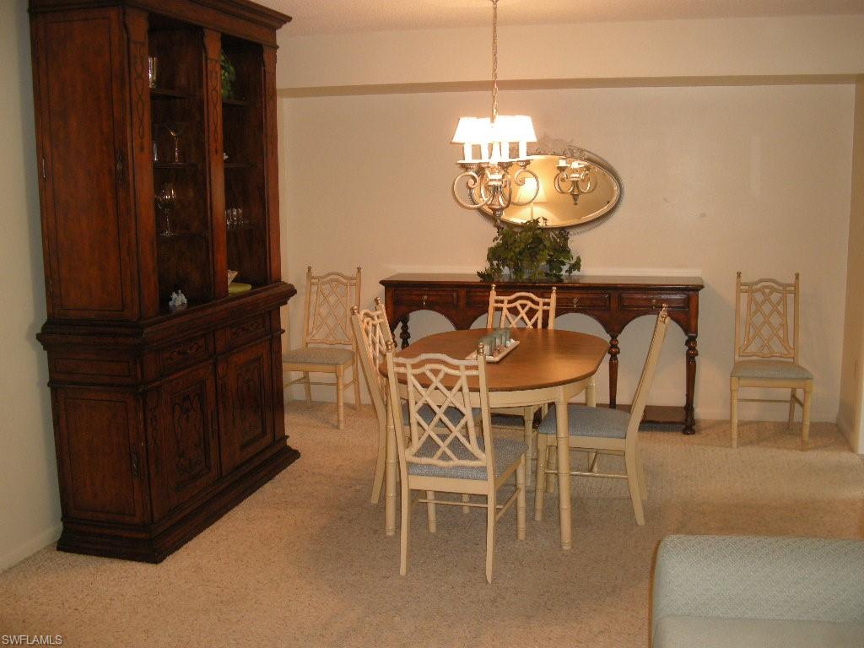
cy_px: 324
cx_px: 432
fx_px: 924
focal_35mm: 37
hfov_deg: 50.1
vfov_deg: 38.7
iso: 241
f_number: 2.8
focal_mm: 7.9
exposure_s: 1/30
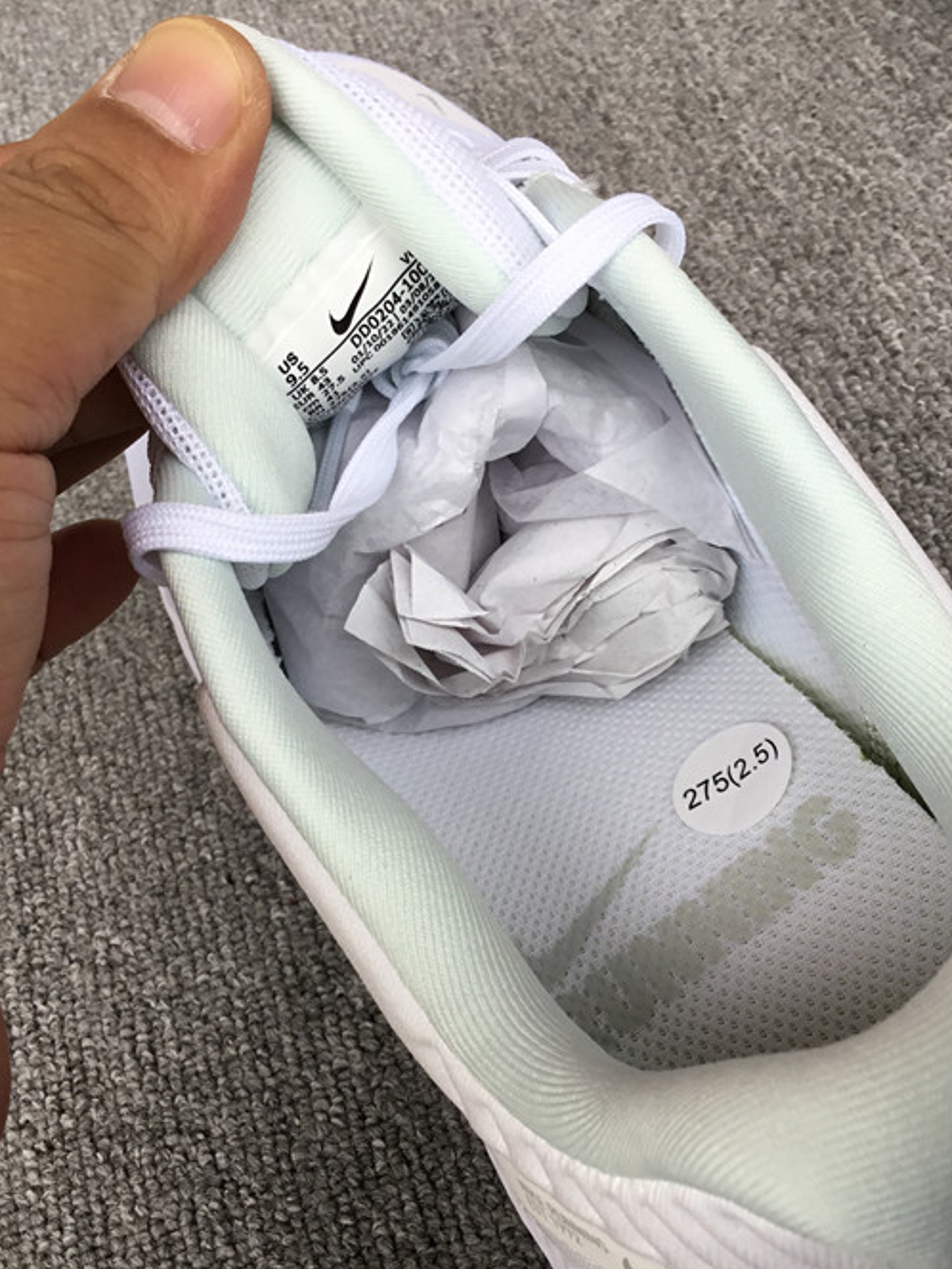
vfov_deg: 44.8
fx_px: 1540
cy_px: 632
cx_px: 480
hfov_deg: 34.3
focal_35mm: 42
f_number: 2.4
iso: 25
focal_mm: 3.3
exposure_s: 1/120
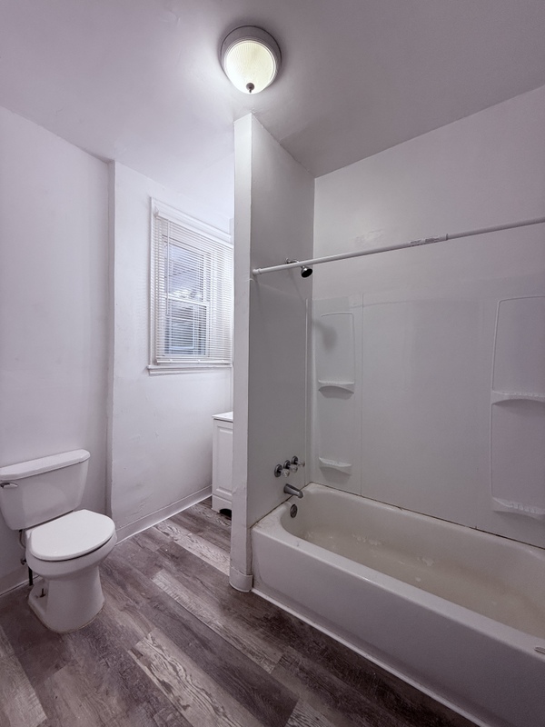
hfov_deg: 85.7
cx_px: 272
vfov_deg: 102.1
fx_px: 294
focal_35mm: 14
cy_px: 364
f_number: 2.2
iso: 160
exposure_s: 1/120
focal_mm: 2.22
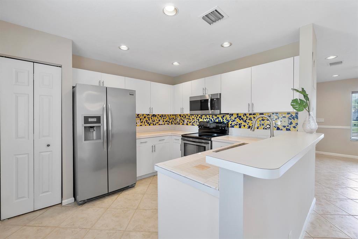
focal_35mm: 15
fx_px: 149
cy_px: 120
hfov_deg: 100.4
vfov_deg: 77.3
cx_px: 179
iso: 250
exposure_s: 1/15
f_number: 8
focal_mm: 10
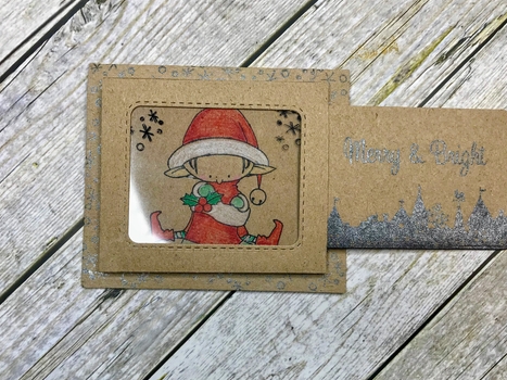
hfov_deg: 60.0
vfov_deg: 46.8
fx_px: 439
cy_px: 188
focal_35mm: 30
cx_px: 254
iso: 20
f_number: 1.8
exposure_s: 1/389
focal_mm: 3.99
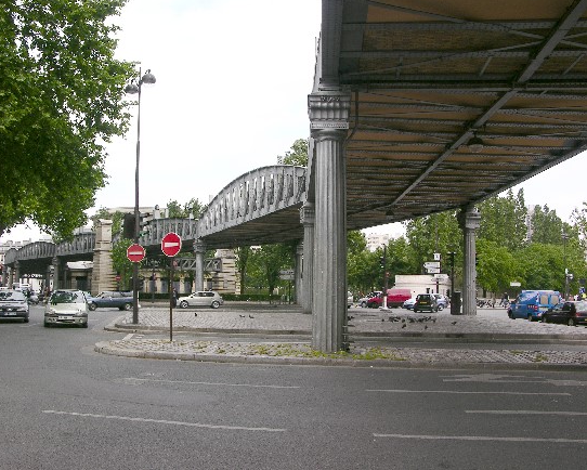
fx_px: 643
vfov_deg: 40.2
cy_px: 235
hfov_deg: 49.0
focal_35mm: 37
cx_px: 270
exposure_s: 1/94.1
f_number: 7.1
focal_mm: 8.9
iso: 50
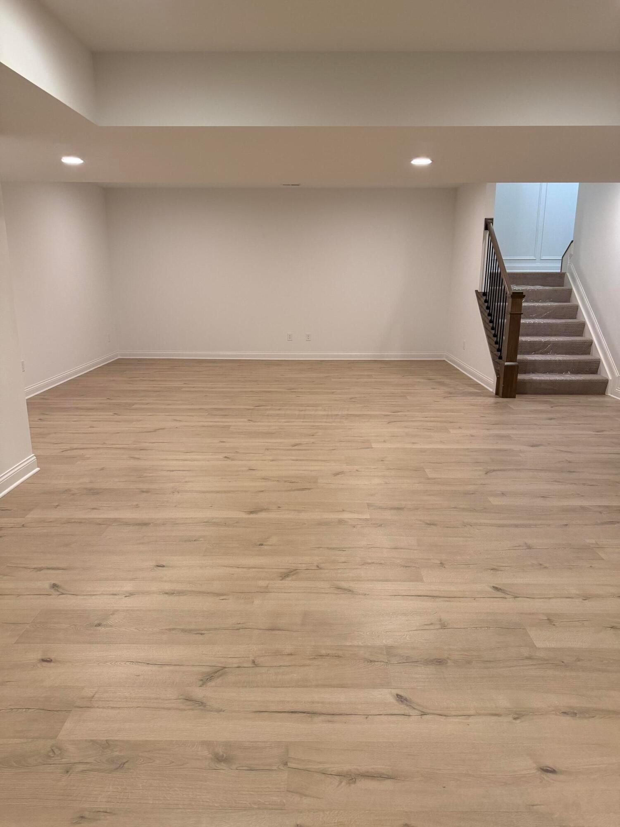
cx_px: 310
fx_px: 573
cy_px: 414
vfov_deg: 71.6
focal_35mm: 24
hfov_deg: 56.8
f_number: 1.78
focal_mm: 6.76
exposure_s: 1/120
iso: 250
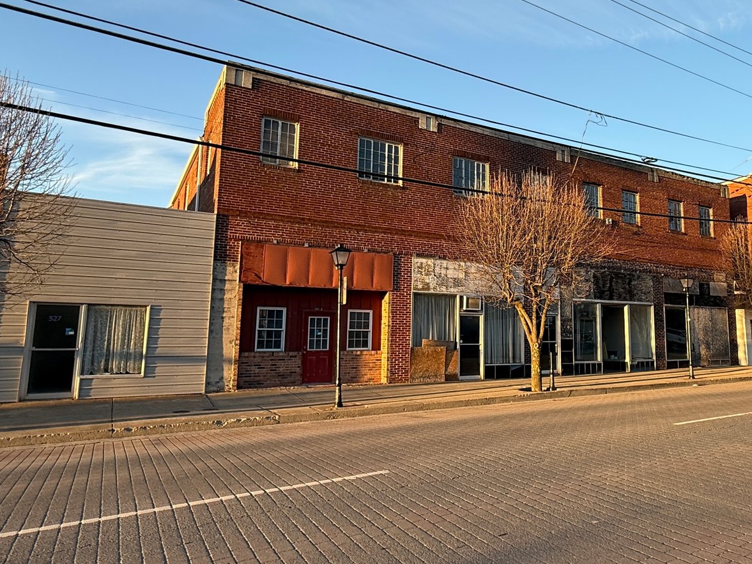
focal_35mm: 18
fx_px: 391
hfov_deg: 87.3
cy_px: 277
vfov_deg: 71.6
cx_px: 423
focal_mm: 2.22
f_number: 2.2
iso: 50
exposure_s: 1/258
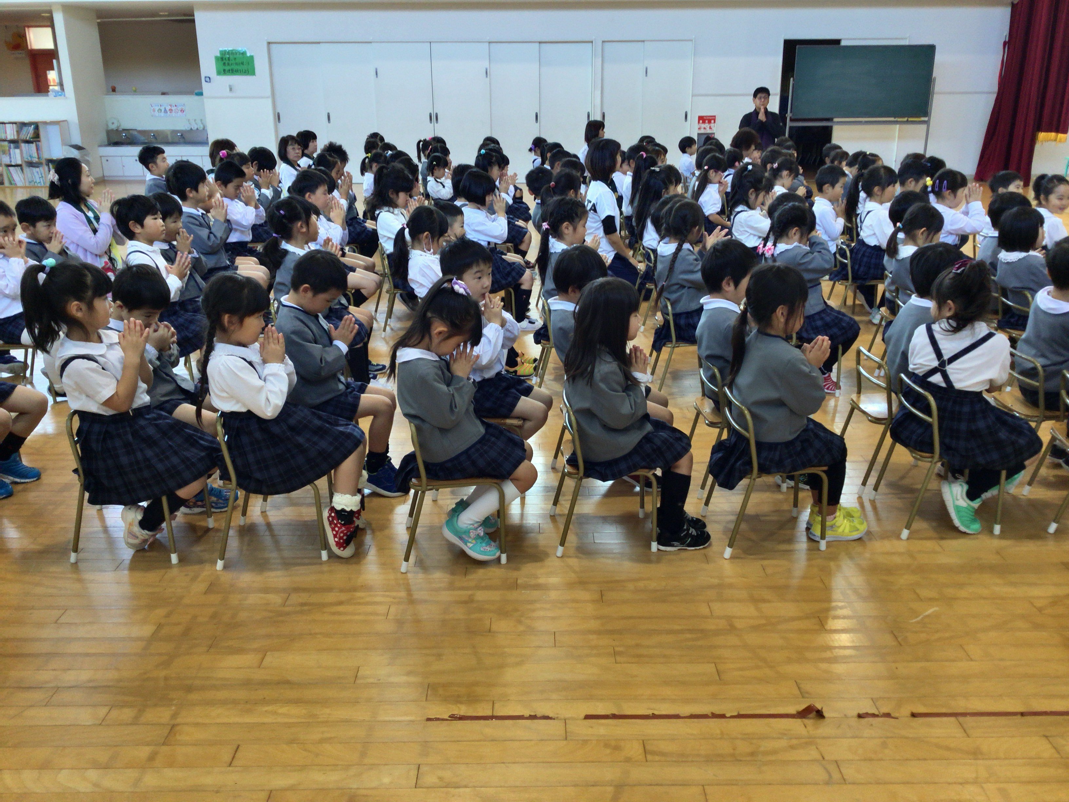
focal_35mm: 31
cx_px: 534
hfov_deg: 58.4
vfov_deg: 45.4
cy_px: 401
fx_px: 957
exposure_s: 1/30
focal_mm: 3.3
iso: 32
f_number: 2.4
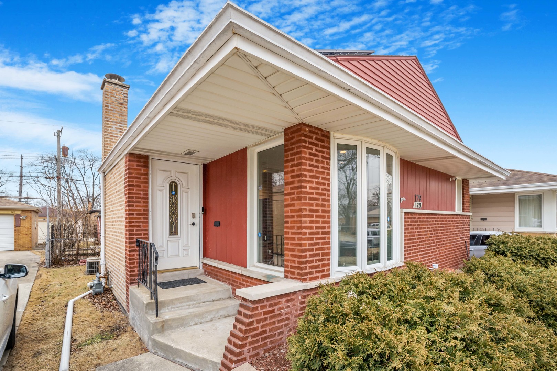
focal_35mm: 16
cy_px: 186
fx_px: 248
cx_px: 278
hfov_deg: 96.7
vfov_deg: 73.7
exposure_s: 1/160
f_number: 9
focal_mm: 16
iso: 640
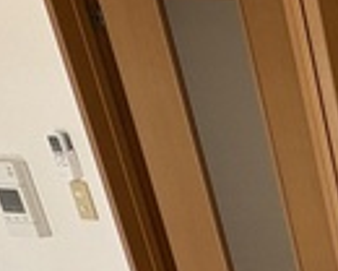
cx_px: 715
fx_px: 590
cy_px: 255
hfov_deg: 17.9
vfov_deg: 24.9
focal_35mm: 59
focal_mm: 2.22
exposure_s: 1/99
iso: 125
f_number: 2.2
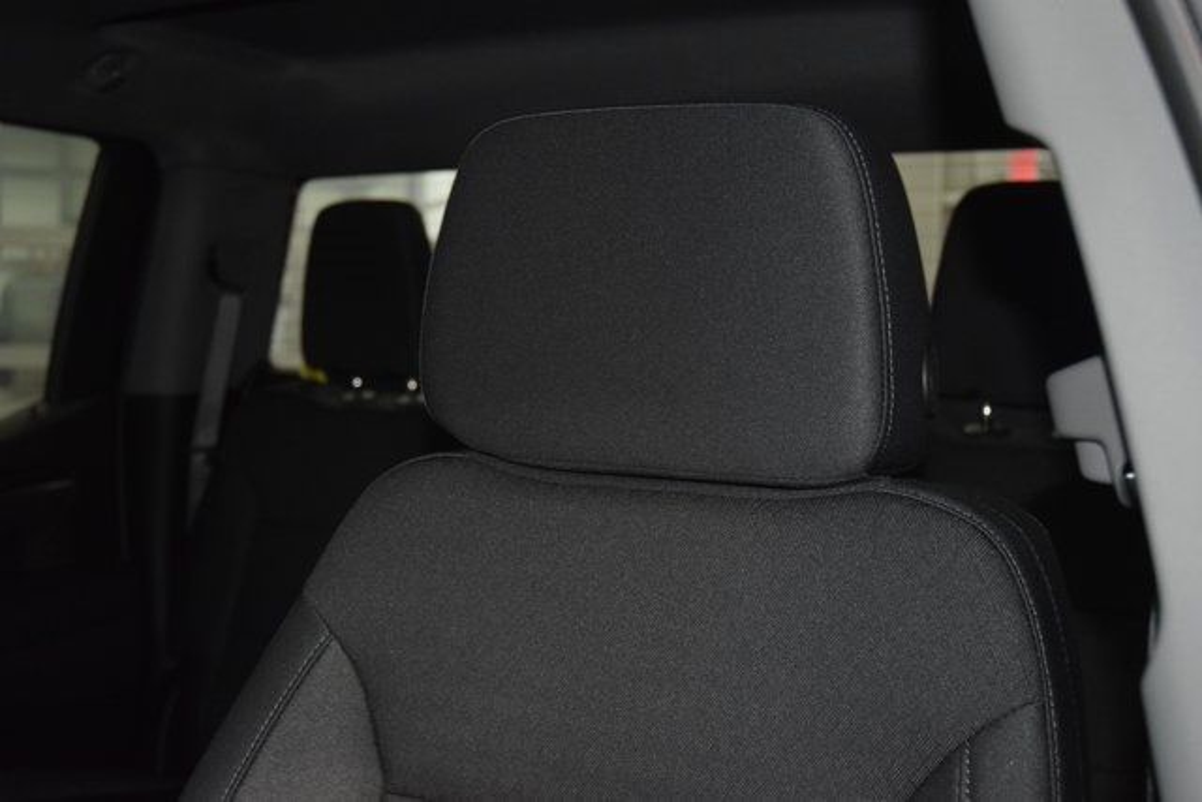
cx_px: 601
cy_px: 401
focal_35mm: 44
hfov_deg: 45.0
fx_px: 1453
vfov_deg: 30.9
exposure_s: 1/50
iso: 2200
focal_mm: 29
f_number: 3.8
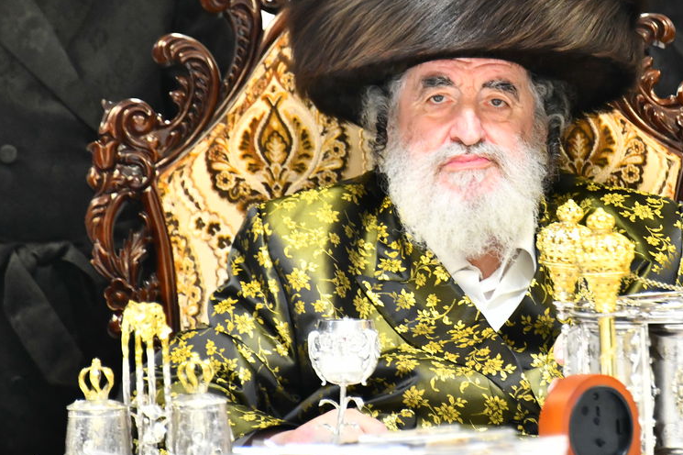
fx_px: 10695
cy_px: 103
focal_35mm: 564
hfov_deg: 3.7
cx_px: 477
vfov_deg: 2.4
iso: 3200
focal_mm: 300
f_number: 5.6
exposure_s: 1/125
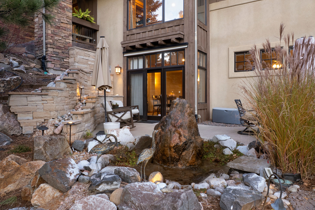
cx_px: 165
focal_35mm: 25
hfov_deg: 71.5
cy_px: 100
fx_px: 219
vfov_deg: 51.2
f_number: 2.8
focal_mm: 8.38
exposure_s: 1/15
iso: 320
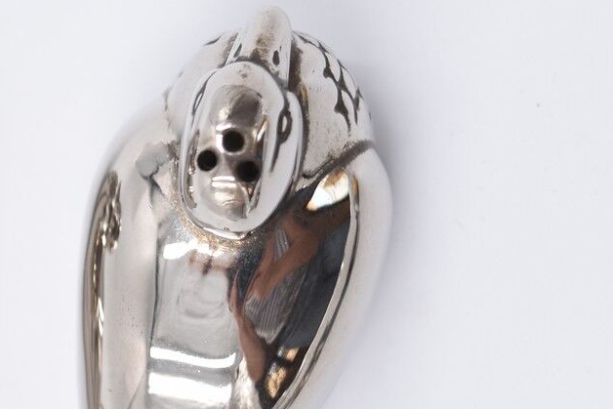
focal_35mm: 150
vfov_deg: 9.1
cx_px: -15
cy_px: 232
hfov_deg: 13.4
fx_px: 2562
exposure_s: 1/100
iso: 160
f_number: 5.6
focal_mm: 35
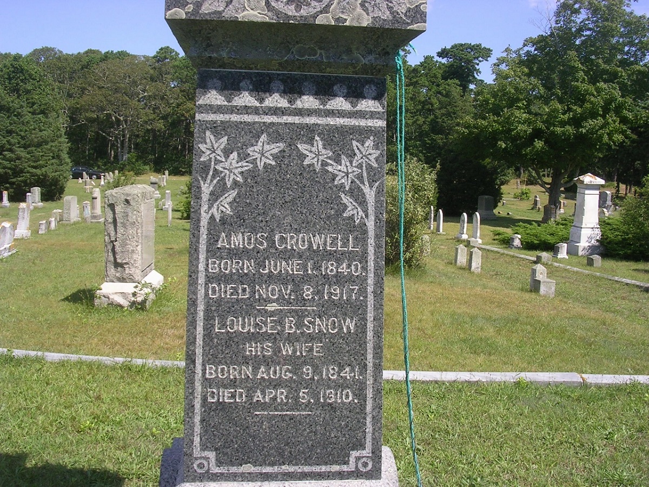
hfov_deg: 49.0
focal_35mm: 38
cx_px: 324
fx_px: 712
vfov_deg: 37.7
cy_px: 244
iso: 50
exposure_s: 1/252
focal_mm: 5.8
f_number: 5.6
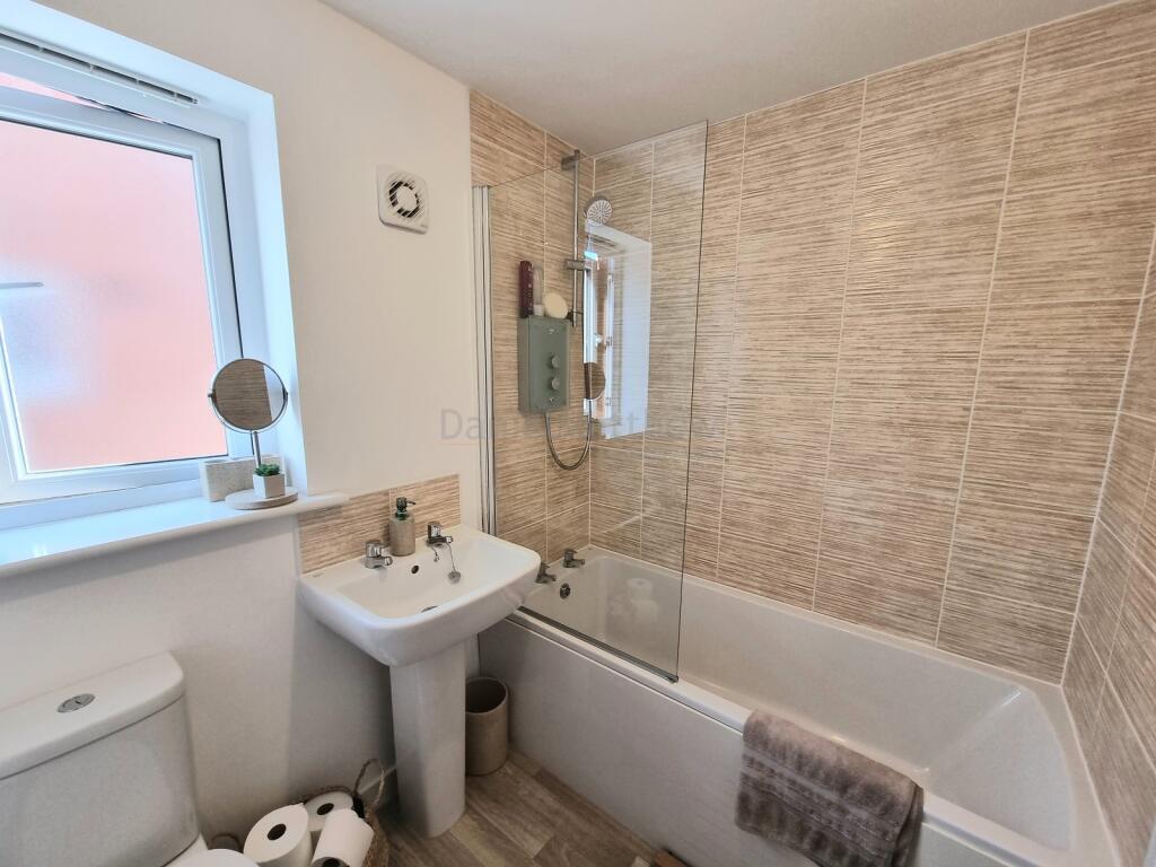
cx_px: 578
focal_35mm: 13
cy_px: 434
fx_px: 434
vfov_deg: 89.9
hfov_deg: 106.2
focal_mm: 2.2
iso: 50
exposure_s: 1/60.2
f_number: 2.2
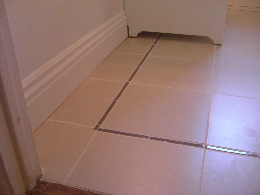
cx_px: 130
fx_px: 285
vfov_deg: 37.7
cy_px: 98
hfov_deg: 49.0
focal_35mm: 38
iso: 400
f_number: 2.7
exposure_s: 1/50
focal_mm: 6.2
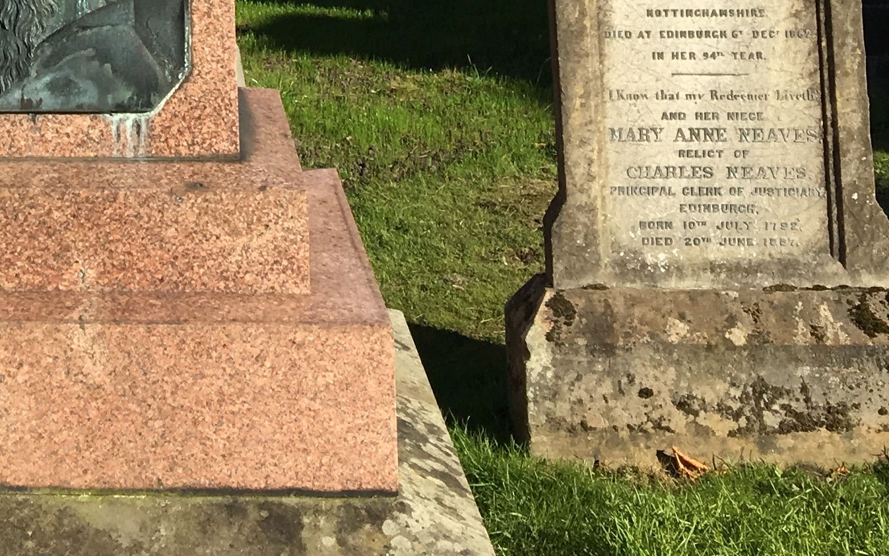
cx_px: 25
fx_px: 2229
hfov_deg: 21.8
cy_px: -549
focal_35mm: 92
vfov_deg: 12.5
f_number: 2.2
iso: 25
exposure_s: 1/1326
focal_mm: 4.15
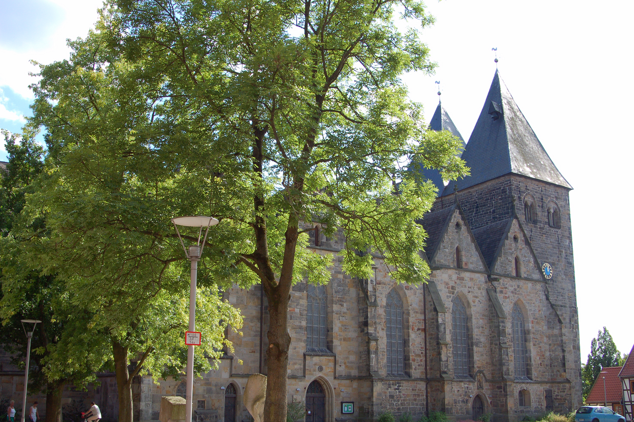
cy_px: 211
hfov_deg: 45.0
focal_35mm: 44
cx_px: 317
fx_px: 765
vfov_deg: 30.8
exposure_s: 1/200
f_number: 18
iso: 400
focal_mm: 29
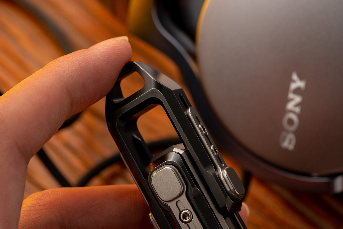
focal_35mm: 151
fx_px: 1439
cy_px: 187
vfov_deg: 9.1
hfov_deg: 13.6
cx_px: 232
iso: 640
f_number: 9
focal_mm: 90
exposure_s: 1/125
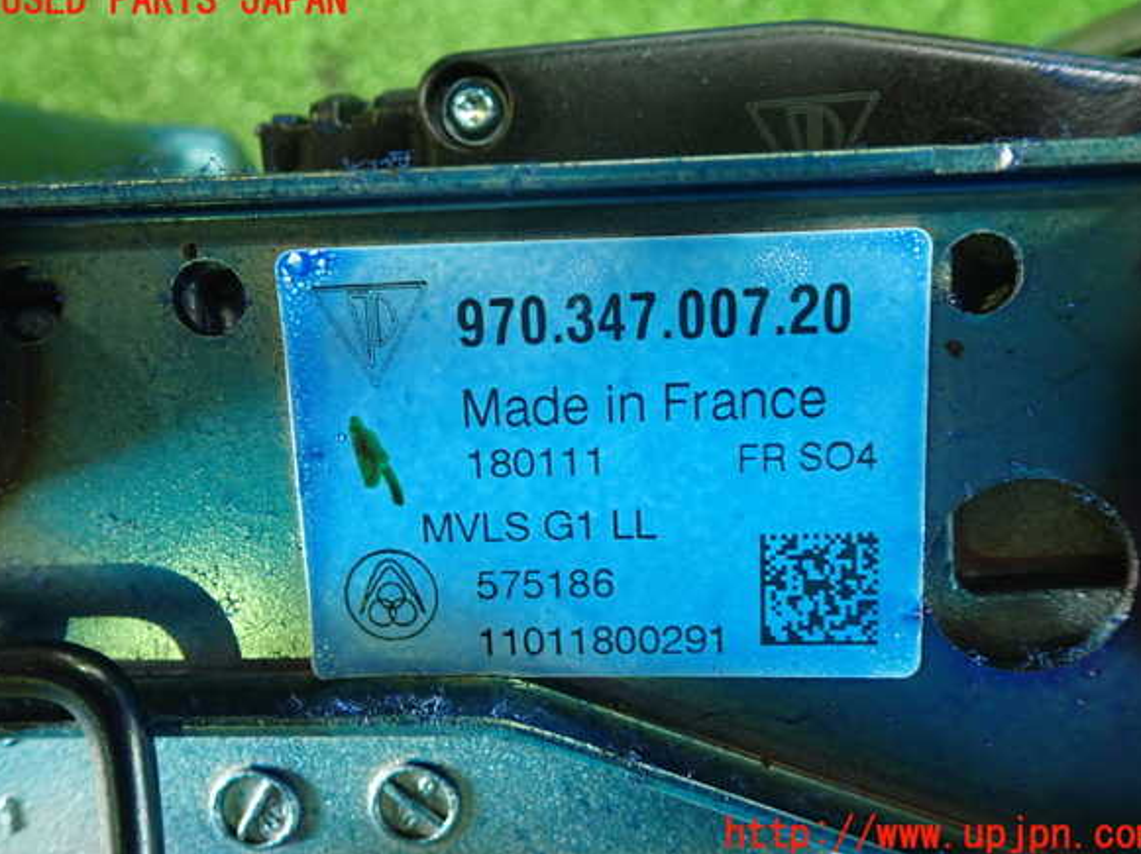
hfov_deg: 58.4
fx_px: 1021
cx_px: 579
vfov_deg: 45.4
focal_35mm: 31
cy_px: 418
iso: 640
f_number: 2.3
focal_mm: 5.4
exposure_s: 1/30
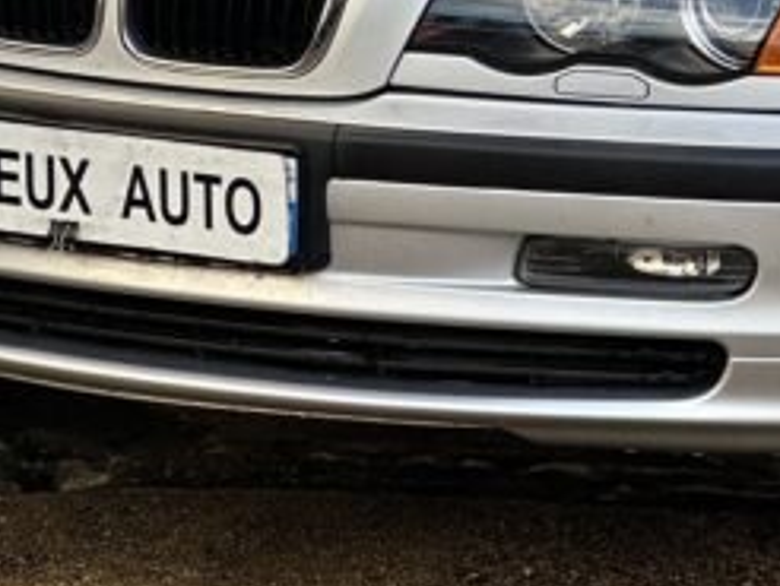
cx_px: 809
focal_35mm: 250
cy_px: -168
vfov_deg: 5.9
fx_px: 5639
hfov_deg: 7.9
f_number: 2.8
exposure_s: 1/121
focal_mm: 9
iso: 32
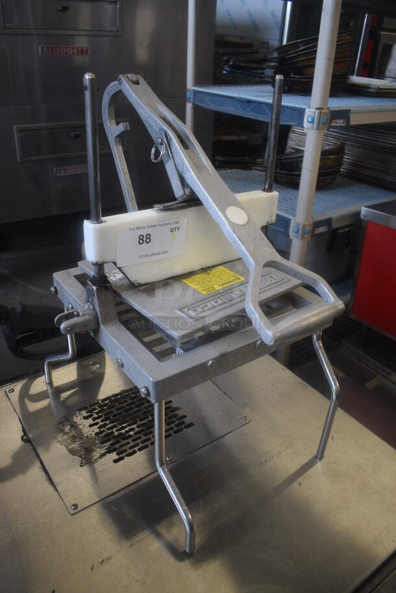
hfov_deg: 48.0
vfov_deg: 67.3
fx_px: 445
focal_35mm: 27
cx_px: 198
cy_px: 296
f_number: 3.5
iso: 640
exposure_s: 1/250
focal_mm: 18
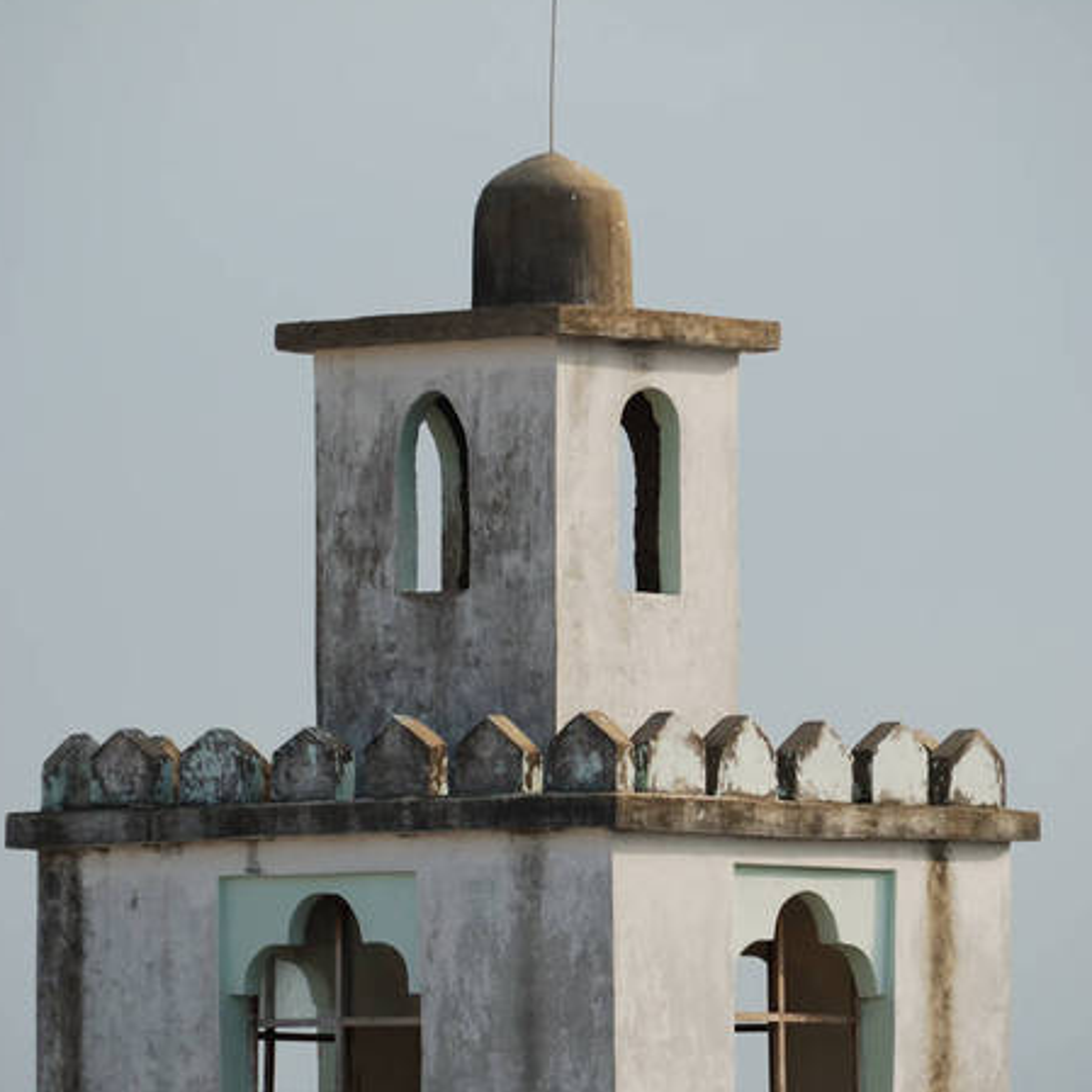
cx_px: 555
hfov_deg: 4.4
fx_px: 14205
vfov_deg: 4.4
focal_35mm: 398
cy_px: 623
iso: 100
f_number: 5.6
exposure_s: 1/320
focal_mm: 200
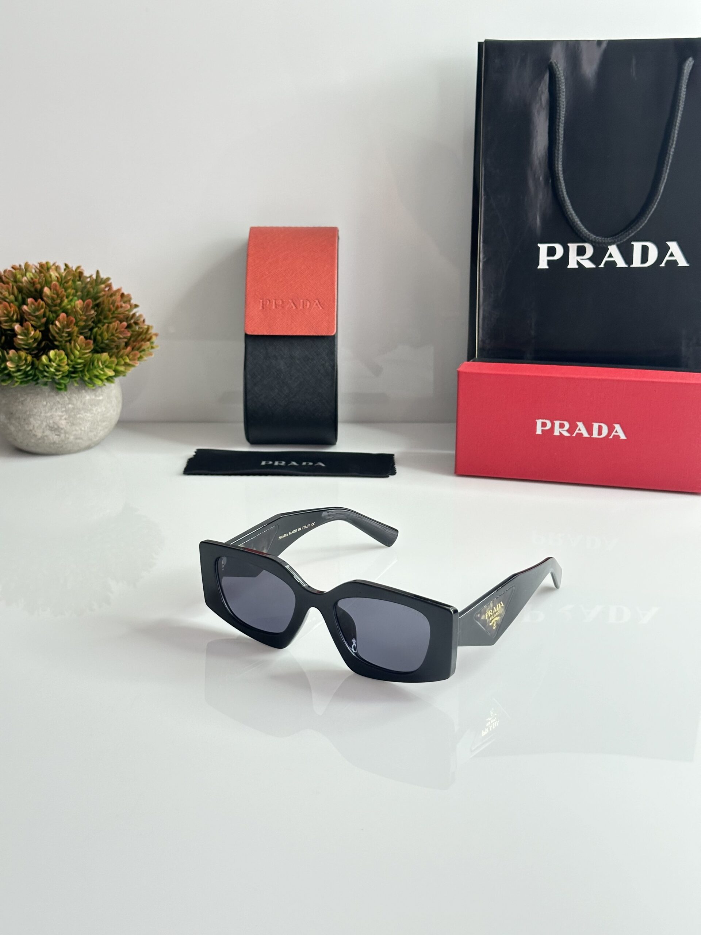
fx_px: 1296
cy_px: 468
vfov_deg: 39.7
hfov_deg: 30.3
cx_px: 350
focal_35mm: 48
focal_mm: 6.86
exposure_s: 1/50
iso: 160
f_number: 1.78
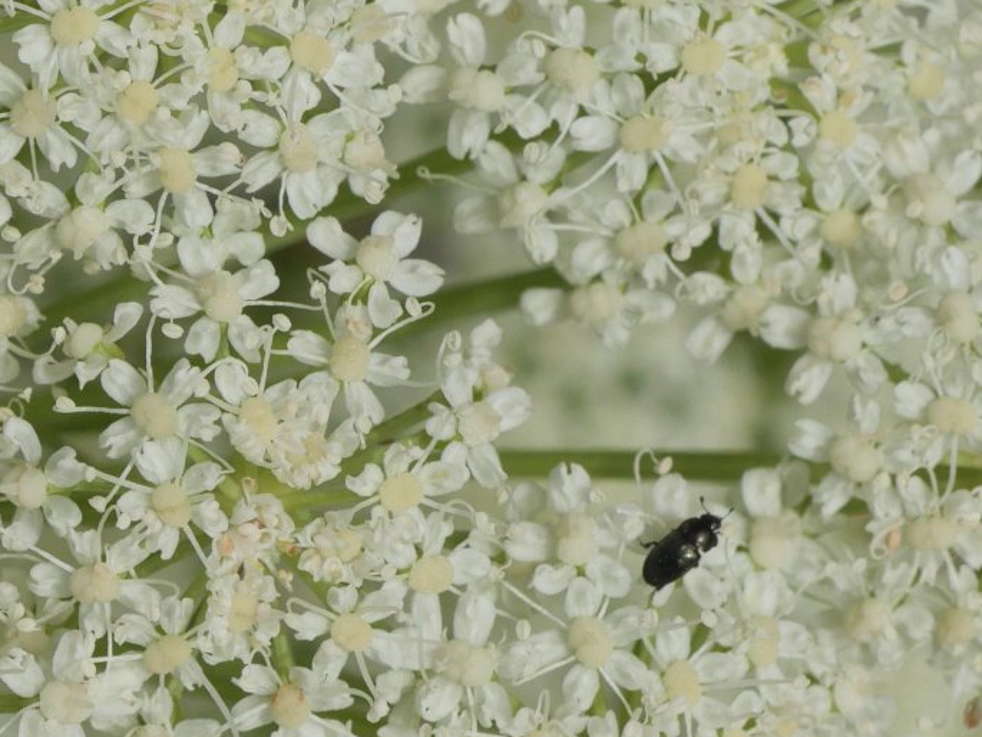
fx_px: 12882
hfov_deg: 4.4
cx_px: -280
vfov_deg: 3.3
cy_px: 541
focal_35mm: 454
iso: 200
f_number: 6.3
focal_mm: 60
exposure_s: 1/1300
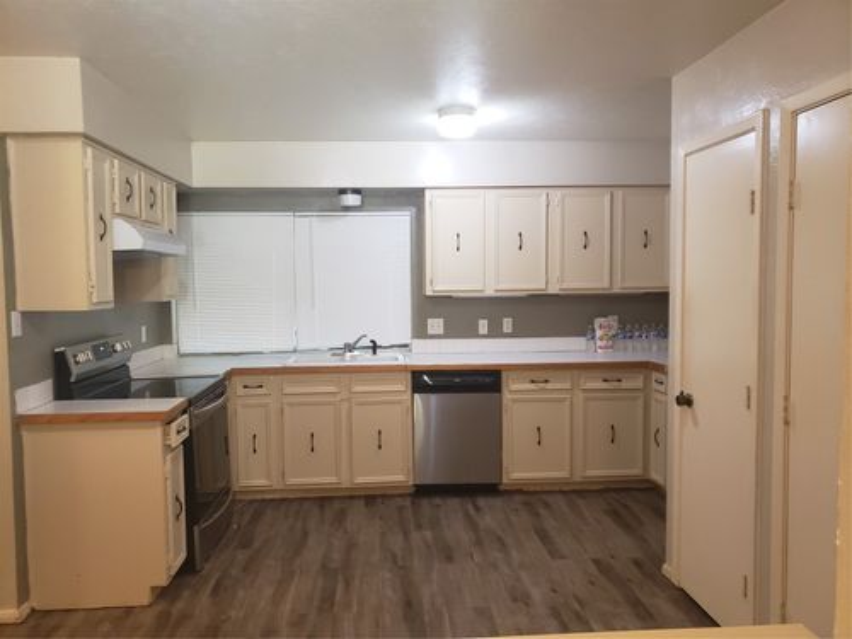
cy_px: 320
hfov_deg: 67.3
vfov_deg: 53.1
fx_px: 640
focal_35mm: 26
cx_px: 426
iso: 250
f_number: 1.5
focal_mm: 4.3
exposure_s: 1/40
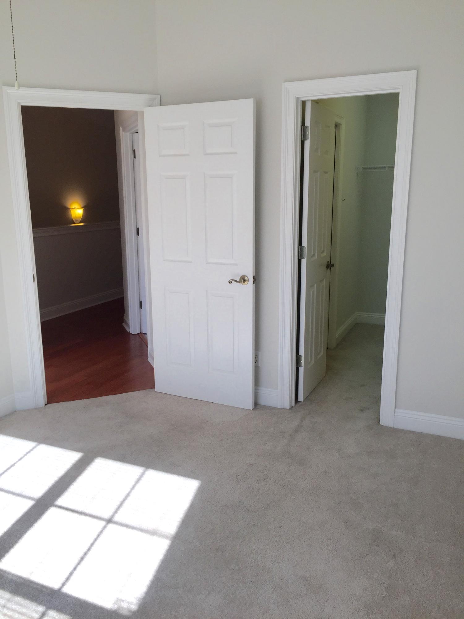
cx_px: 232
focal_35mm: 29
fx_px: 518
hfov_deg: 48.2
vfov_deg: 61.7
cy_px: 310
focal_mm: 4.15
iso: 32
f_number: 2.2
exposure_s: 1/252
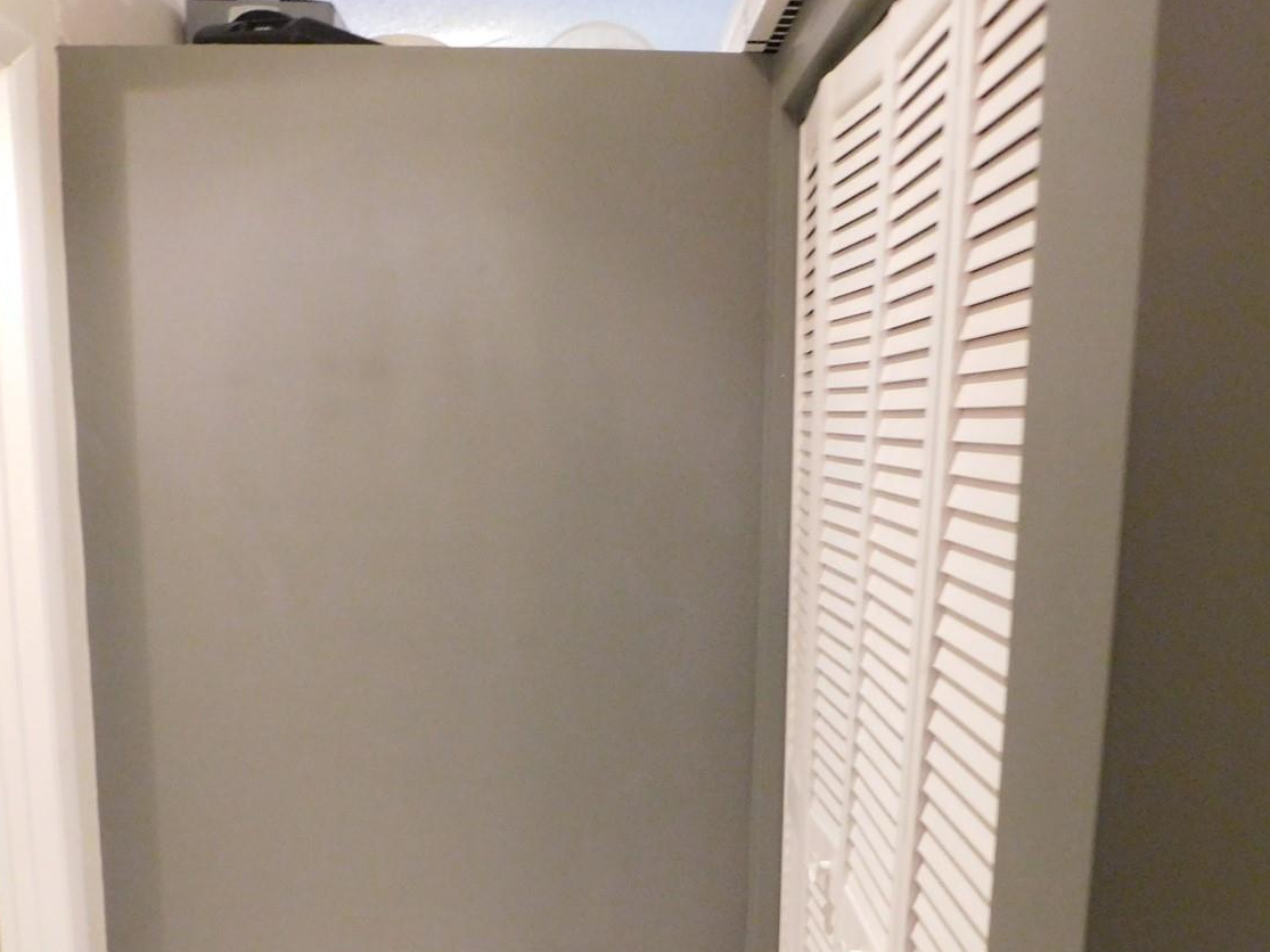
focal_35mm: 33
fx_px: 1211
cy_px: 606
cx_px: 625
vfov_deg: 42.6
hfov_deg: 55.4
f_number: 3
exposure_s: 1/5
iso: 800
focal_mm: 4
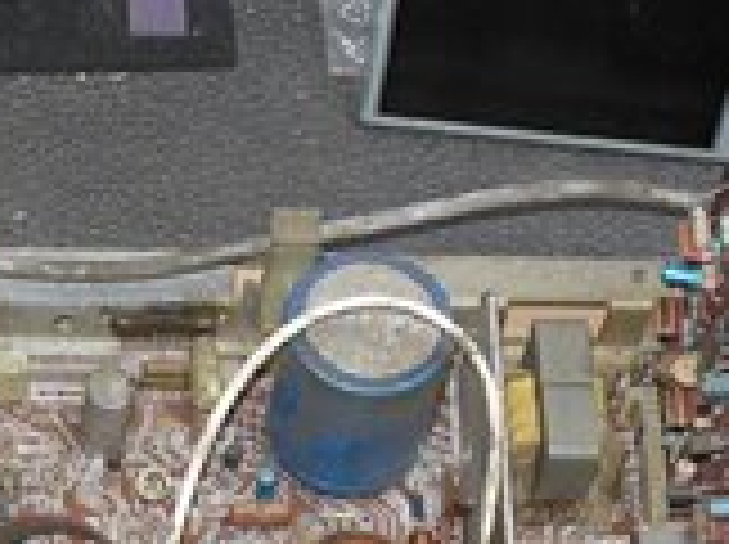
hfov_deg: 16.5
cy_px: 679
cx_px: 158
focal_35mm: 119
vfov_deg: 12.1
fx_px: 2502
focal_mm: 7.7
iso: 200
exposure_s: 1/30
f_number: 3.8
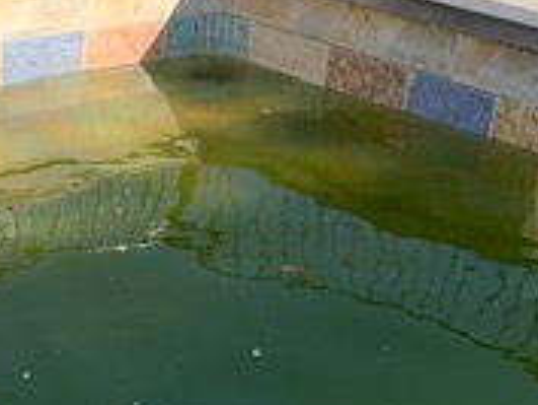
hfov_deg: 20.7
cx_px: 158
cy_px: 326
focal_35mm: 94
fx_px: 1462
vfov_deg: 15.6
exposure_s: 1/727
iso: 25
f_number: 1.8
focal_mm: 4.25
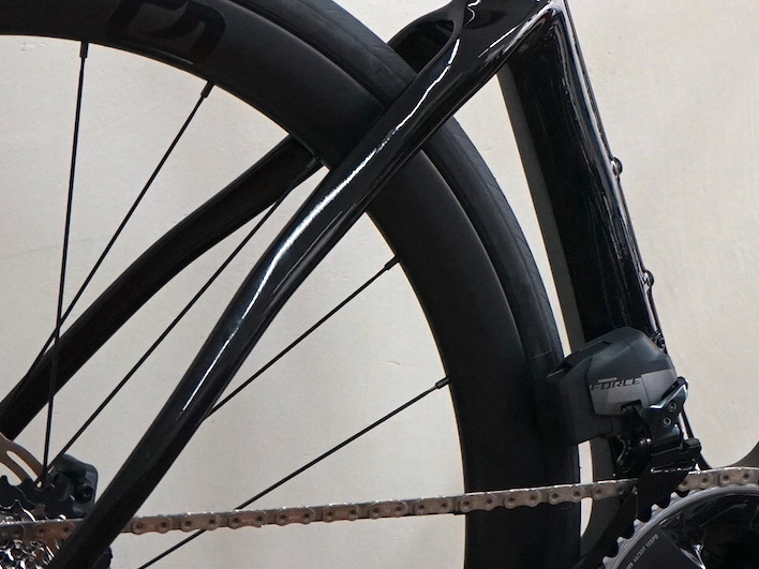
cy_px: -14
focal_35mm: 188
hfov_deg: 10.5
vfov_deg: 7.9
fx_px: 4122
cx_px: 708
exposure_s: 1/160
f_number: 5.6
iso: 1600
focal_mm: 63
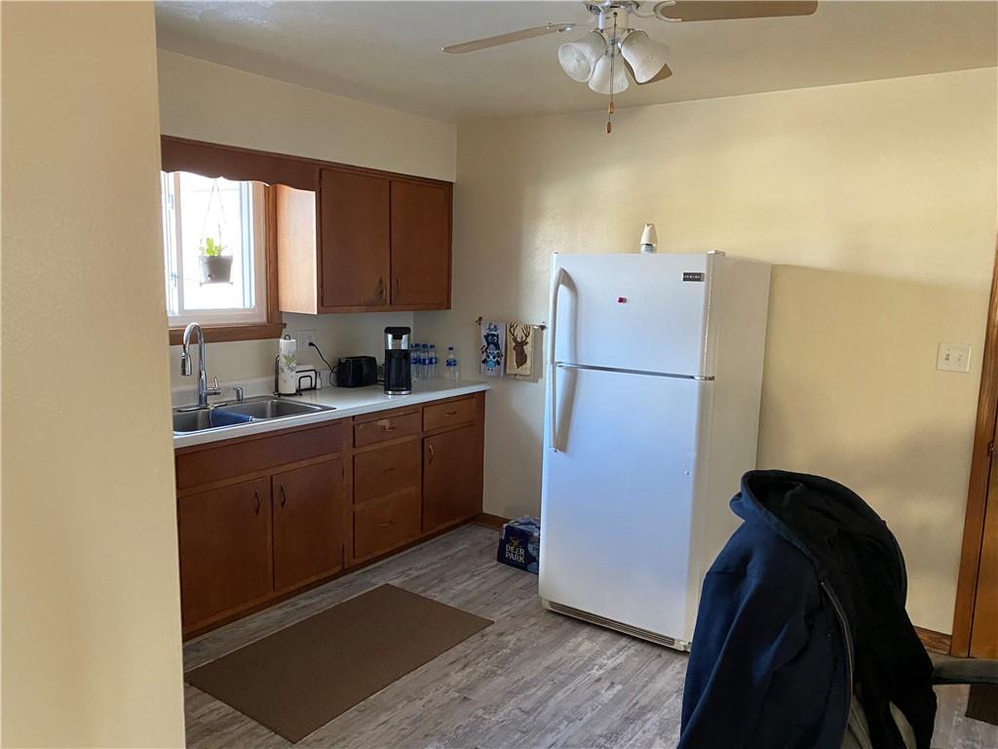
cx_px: 499
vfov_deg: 53.1
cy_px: 374
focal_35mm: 26
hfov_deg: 67.3
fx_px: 750
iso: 400
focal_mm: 4.25
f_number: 1.8
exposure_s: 1/60
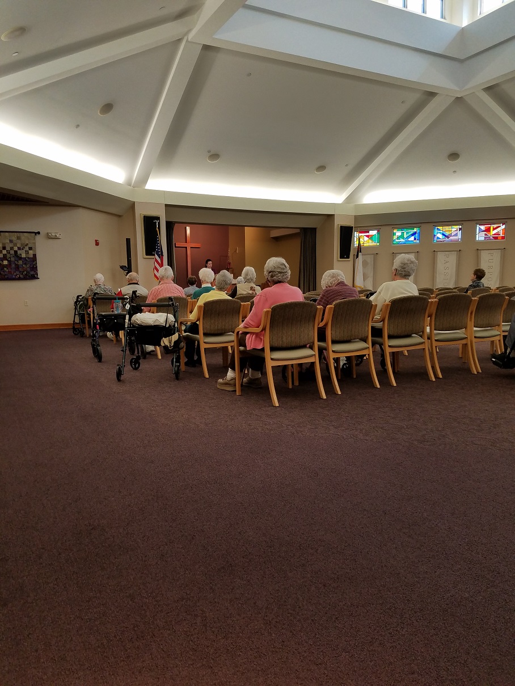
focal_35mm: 26
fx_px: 516
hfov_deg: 53.1
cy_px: 343
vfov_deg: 67.3
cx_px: 258
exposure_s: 1/120
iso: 80
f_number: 1.7
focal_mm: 4.2
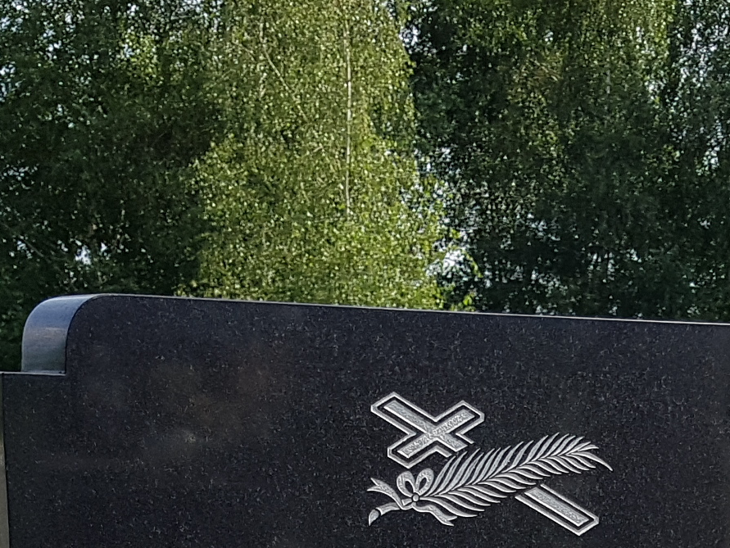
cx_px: 432
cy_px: 850
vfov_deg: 16.0
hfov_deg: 23.2
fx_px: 1772
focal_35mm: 84
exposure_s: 1/1696
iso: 50
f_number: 1.7
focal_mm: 4.2
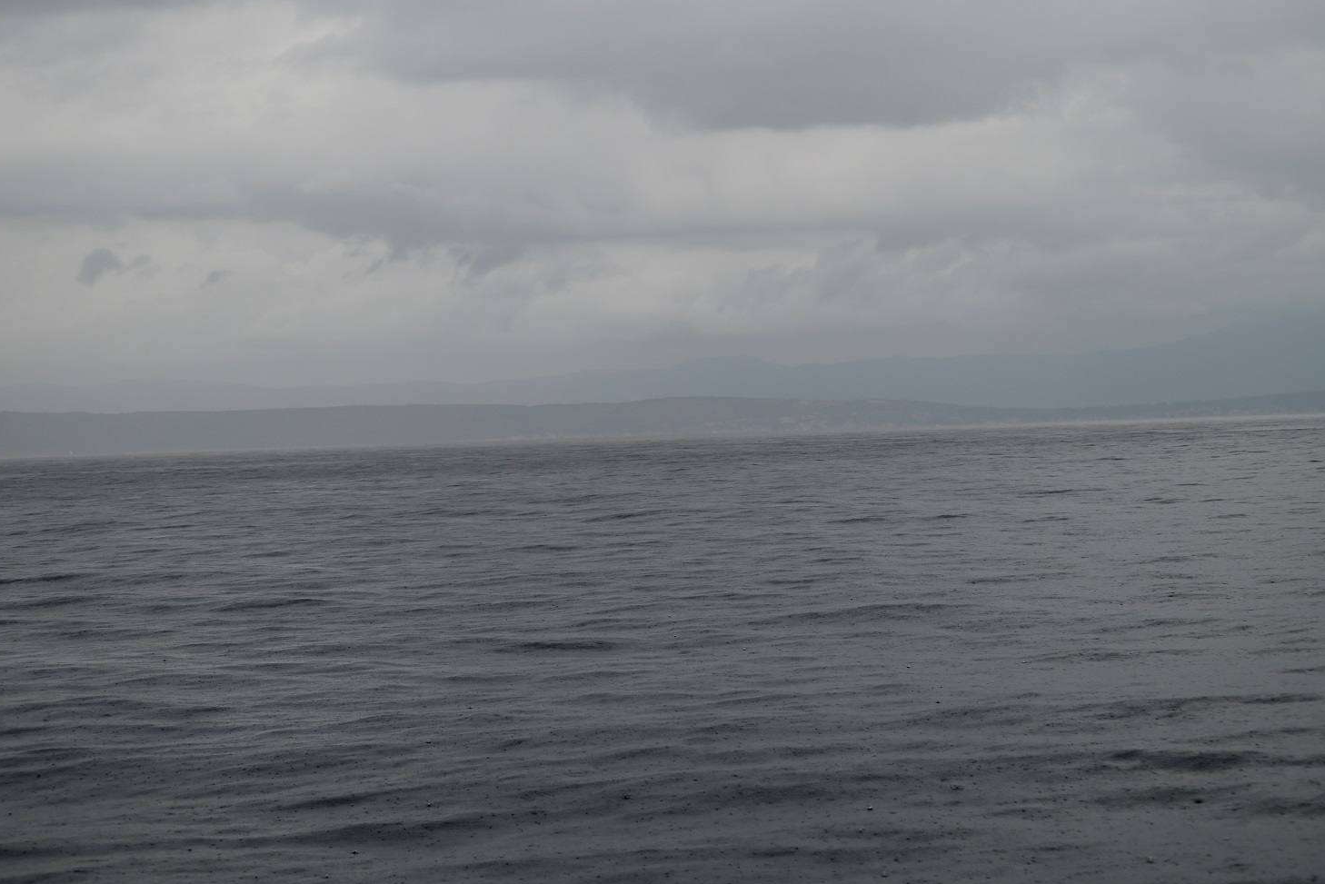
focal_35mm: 72
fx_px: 2651
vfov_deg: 18.9
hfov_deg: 28.1
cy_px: 433
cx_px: 672
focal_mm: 70
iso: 100
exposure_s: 1/500
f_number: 5.6
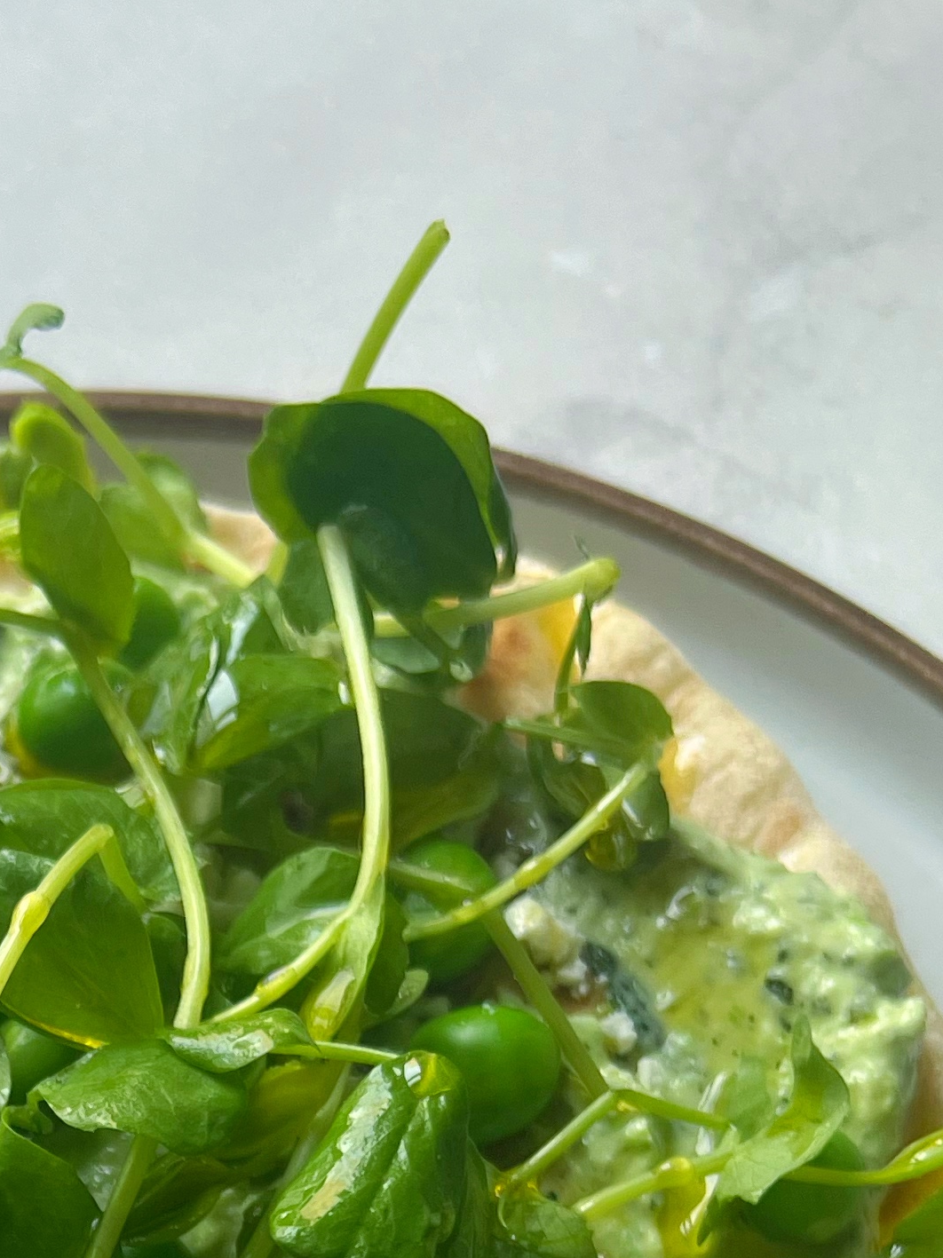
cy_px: 1673
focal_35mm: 74
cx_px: -23
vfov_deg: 23.1
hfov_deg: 19.3
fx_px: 2689
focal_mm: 5.7
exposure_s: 1/121
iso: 80
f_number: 1.5
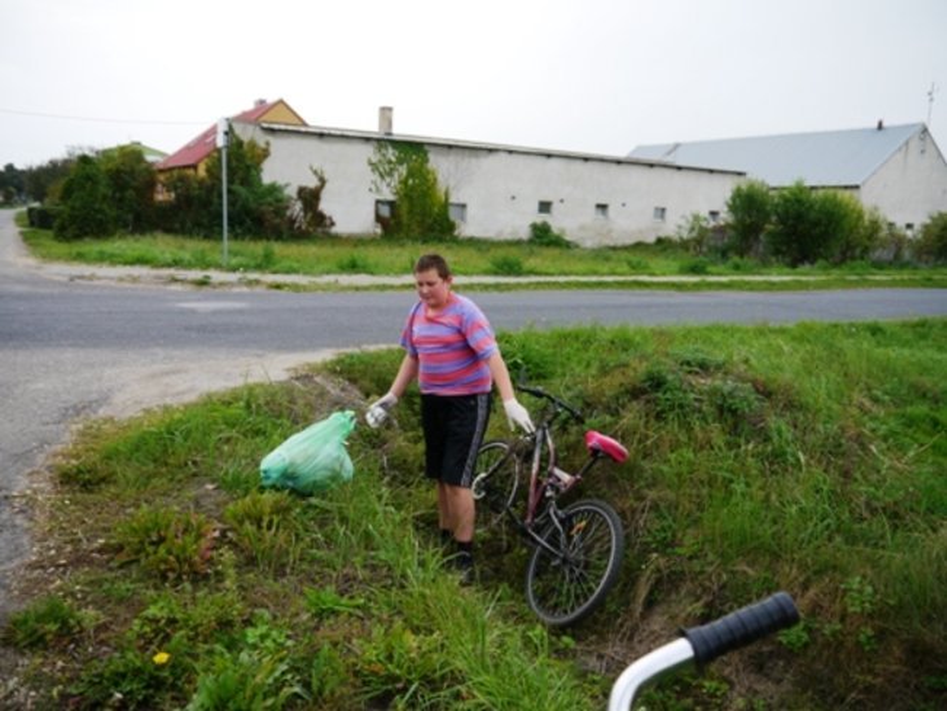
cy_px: 356
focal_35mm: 28
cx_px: 474
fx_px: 766
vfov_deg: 49.8
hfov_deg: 63.4
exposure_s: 1/125
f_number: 4
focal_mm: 14
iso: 160
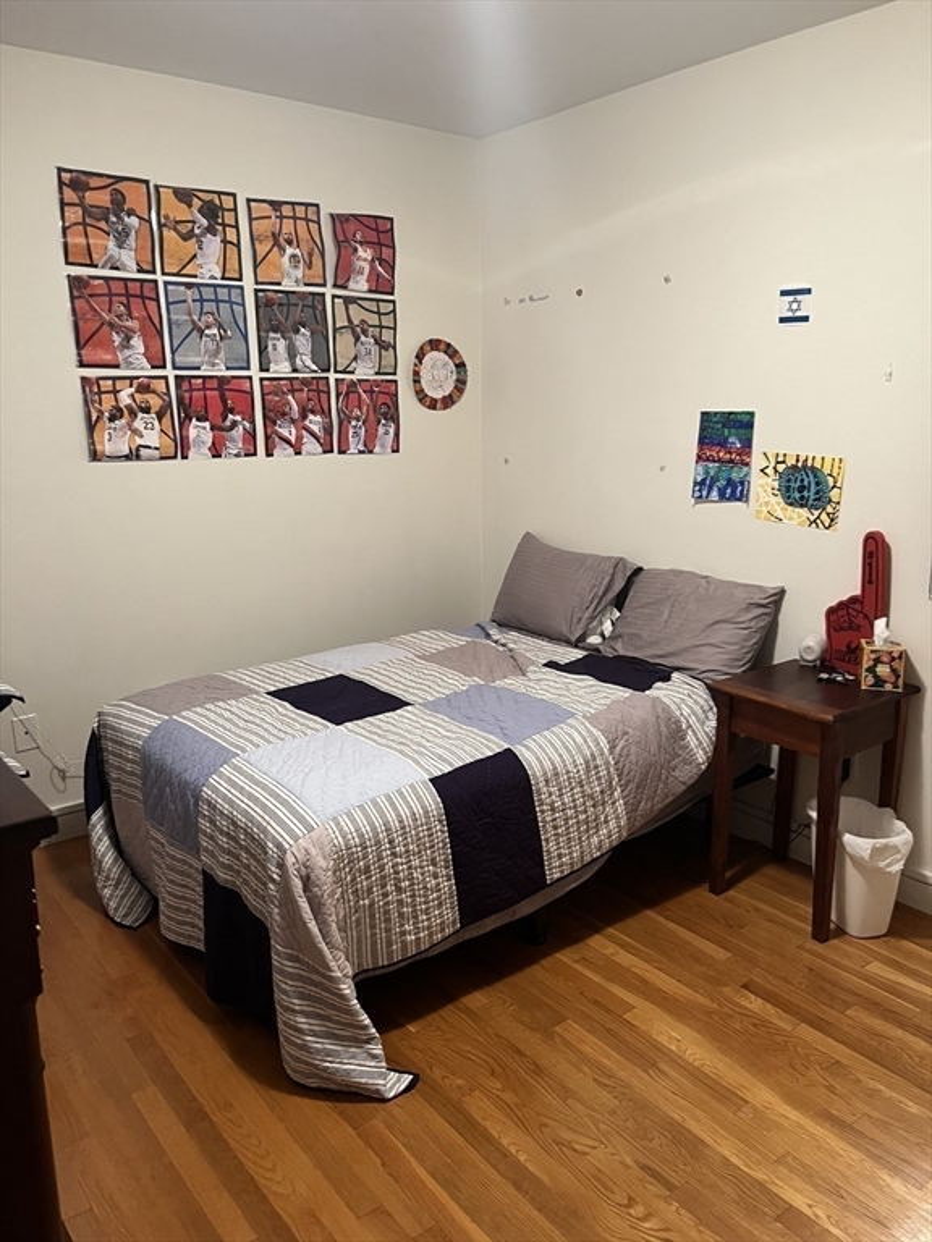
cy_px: 621
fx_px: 933
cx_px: 466
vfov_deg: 67.3
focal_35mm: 26
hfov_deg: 53.1
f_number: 1.6
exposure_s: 1/60
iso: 320
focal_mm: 5.1
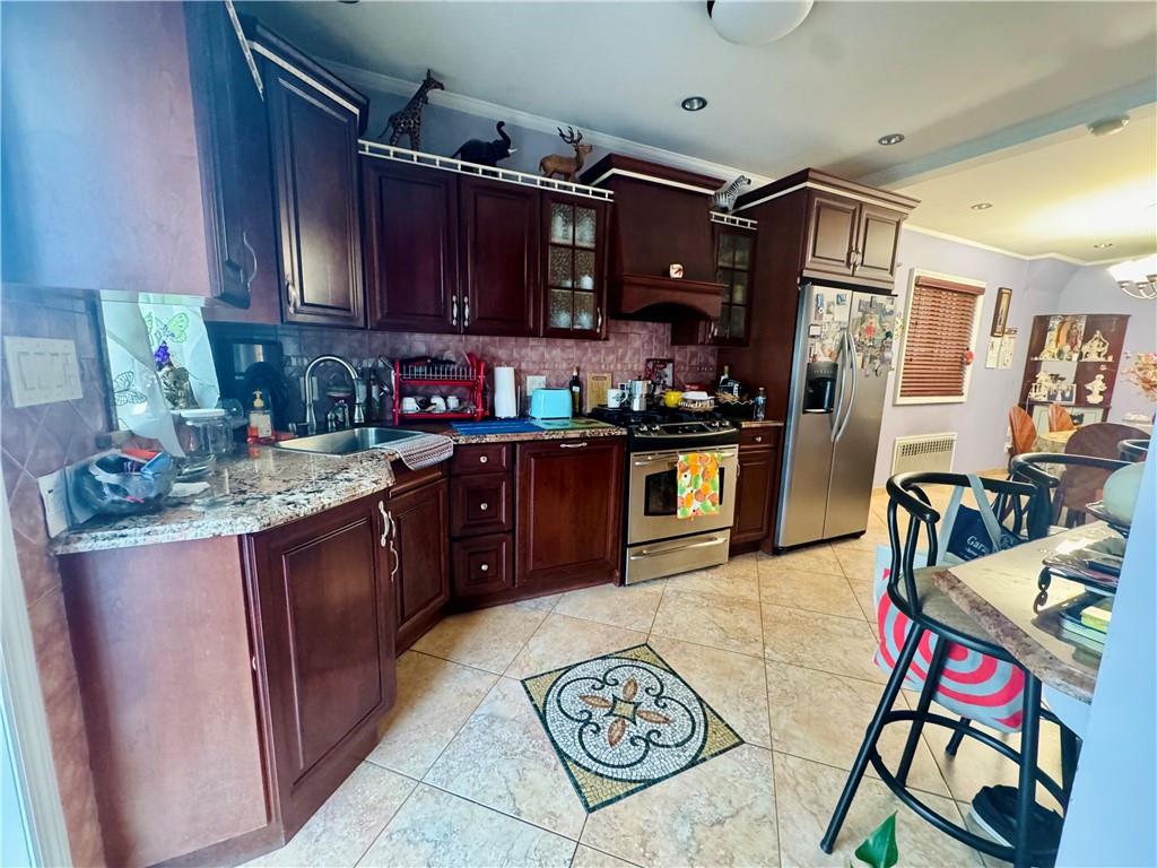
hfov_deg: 102.1
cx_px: 578
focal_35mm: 14
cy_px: 434
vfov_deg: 85.7
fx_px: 468
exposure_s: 1/40
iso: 1000
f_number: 2.2
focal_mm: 2.22
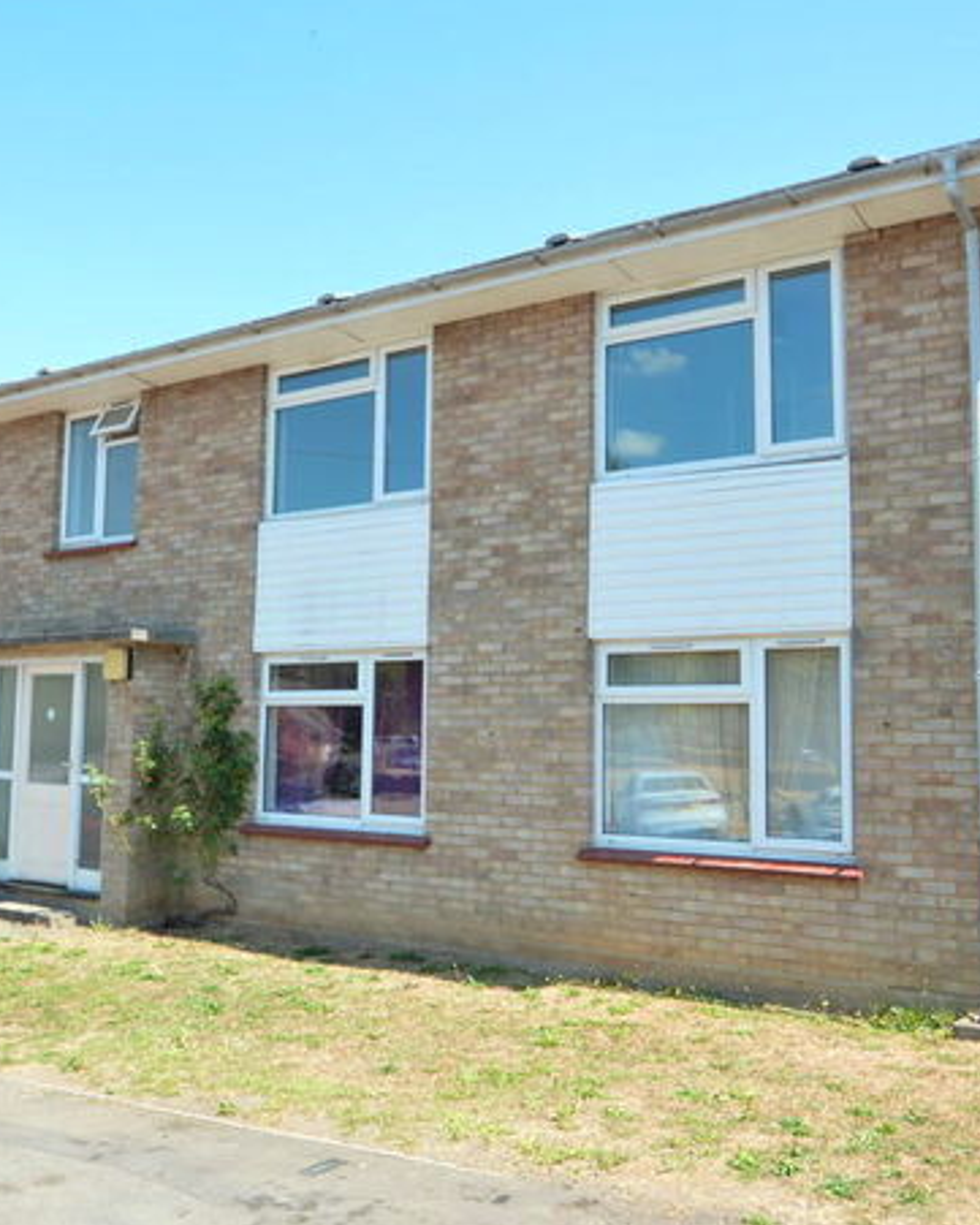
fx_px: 1186
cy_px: 619
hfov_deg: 44.9
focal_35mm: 33
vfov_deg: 54.6
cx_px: 472
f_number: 5.6
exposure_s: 1/125
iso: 100
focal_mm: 15
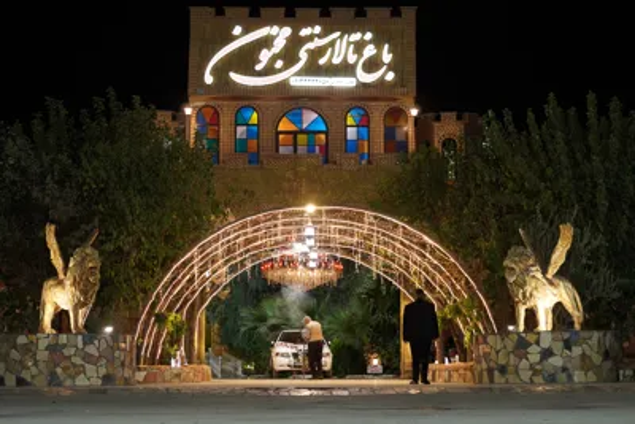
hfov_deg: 27.0
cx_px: 318
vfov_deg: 18.2
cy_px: 212
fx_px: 1323
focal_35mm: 75
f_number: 2.2
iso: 400
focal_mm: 50
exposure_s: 1/100
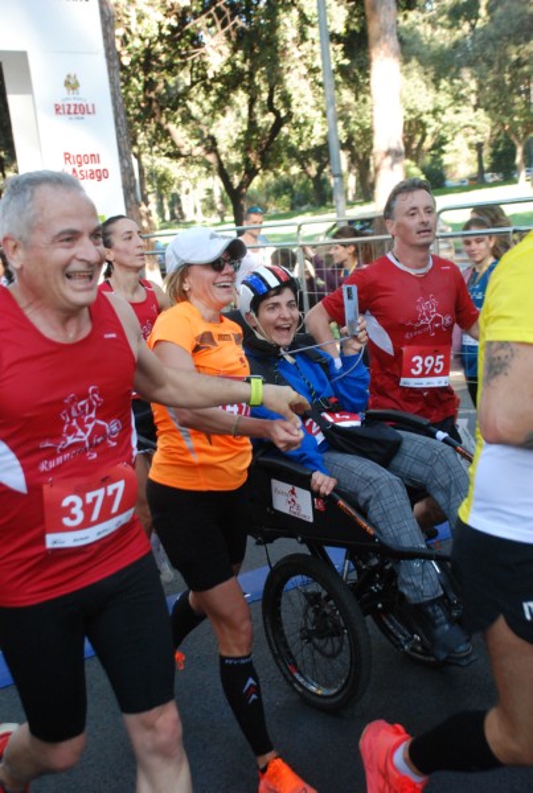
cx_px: 266
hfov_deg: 28.2
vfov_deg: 41.0
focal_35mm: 48
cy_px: 396
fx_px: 1060
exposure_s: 1/320
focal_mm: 32
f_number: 4.2
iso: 1000
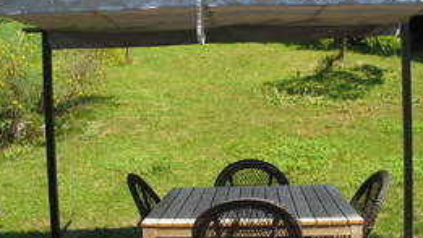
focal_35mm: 54
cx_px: 243
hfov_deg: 38.4
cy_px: 131
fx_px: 606
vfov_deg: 22.2
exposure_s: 1/125
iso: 100
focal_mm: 6.3
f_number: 7.8
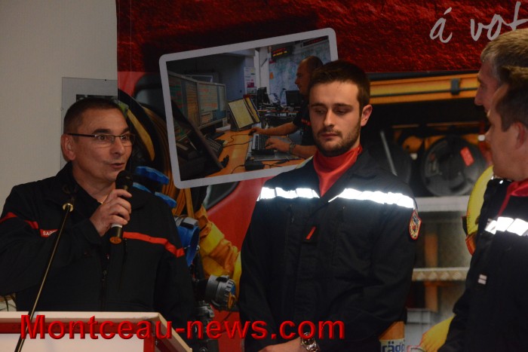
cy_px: 176
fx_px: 3374
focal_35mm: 230
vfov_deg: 6.0
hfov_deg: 8.9
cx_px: 264
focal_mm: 230
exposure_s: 1/250
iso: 6400
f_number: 8
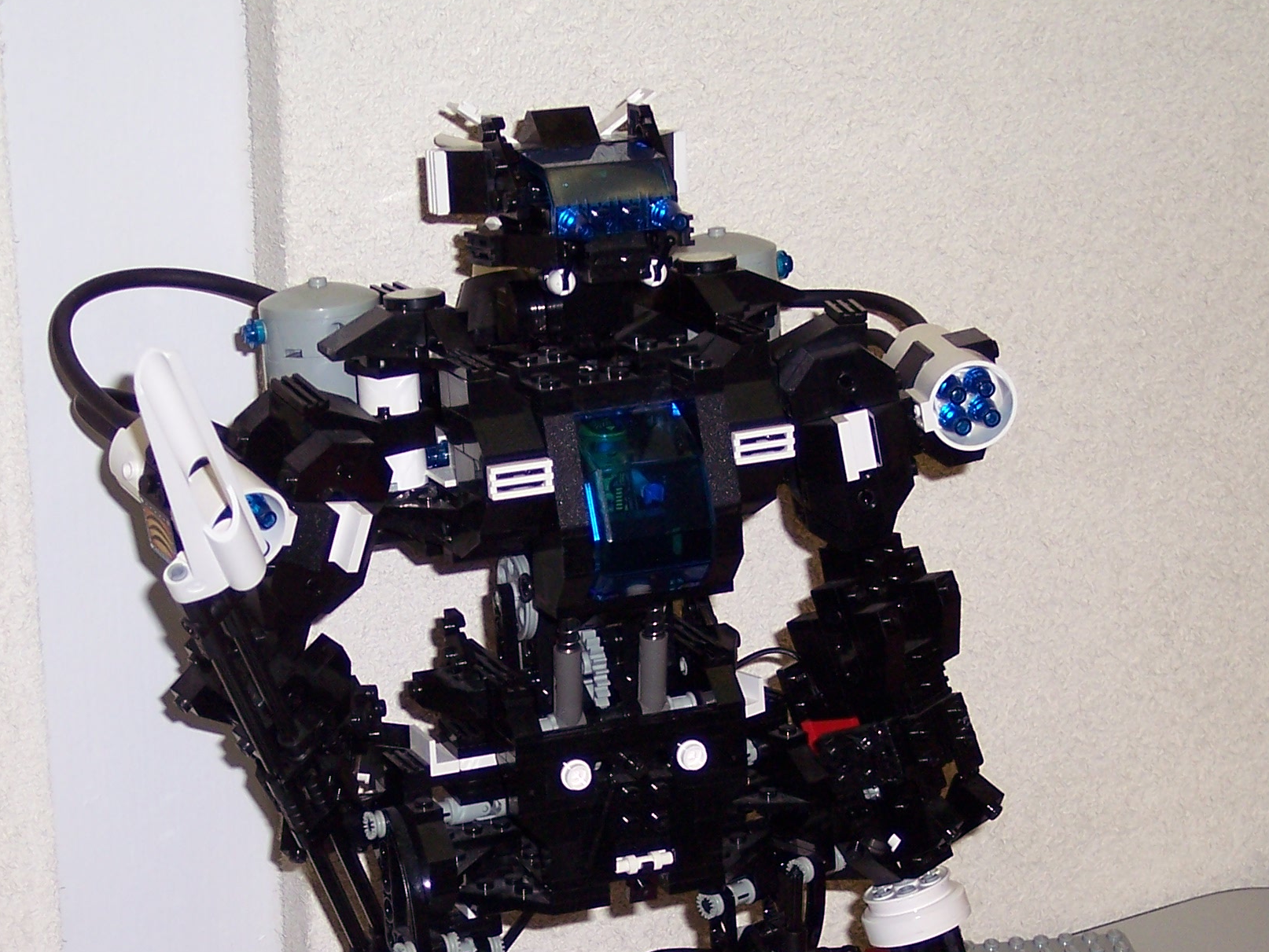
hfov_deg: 21.2
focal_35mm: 92
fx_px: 3373
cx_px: 453
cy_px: 793
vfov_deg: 15.9
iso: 100
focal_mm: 10.7
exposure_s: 1/60
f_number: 3.4
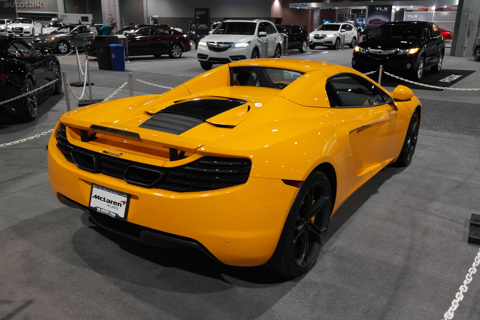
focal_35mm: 30
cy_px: 160
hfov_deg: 61.9
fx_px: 400
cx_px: 240
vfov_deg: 43.6
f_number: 3.5
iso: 400
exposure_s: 1/50
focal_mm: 20
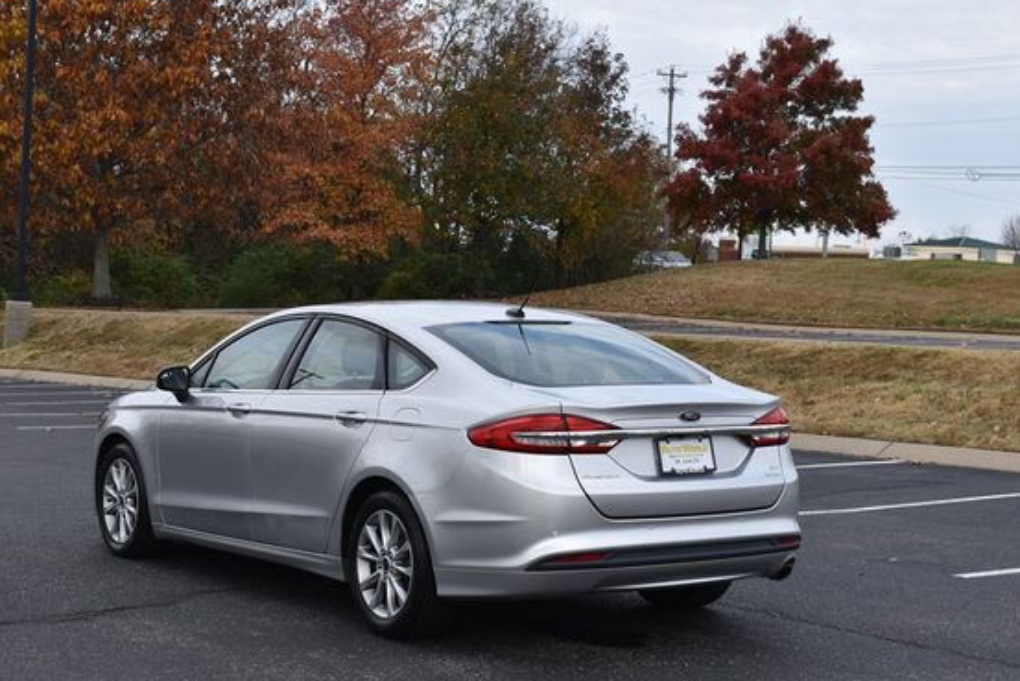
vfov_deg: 20.6
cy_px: 337
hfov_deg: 30.5
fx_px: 1870
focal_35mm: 66
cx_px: 557
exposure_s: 1/250
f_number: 8
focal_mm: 38
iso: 160
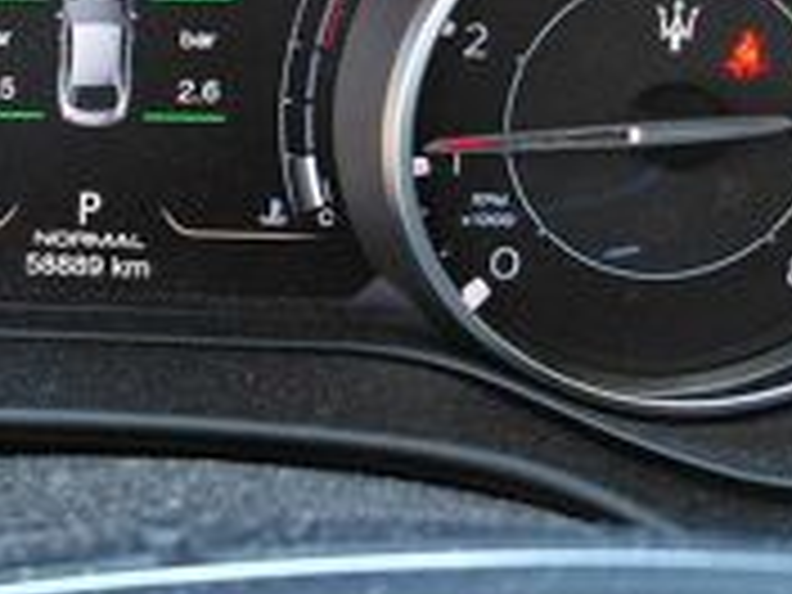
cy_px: 212
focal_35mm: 68
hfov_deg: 25.3
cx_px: -189
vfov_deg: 21.6
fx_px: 1556
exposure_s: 1/120
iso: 200
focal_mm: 4.69
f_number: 1.8
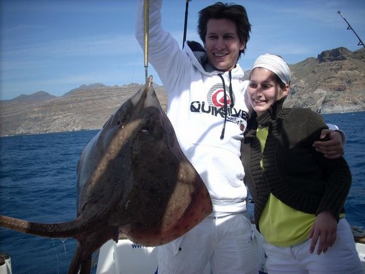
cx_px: 182
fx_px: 390
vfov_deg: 38.6
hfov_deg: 50.2
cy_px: 137
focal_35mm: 37
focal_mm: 6.2
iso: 64
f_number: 5.6
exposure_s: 1/324
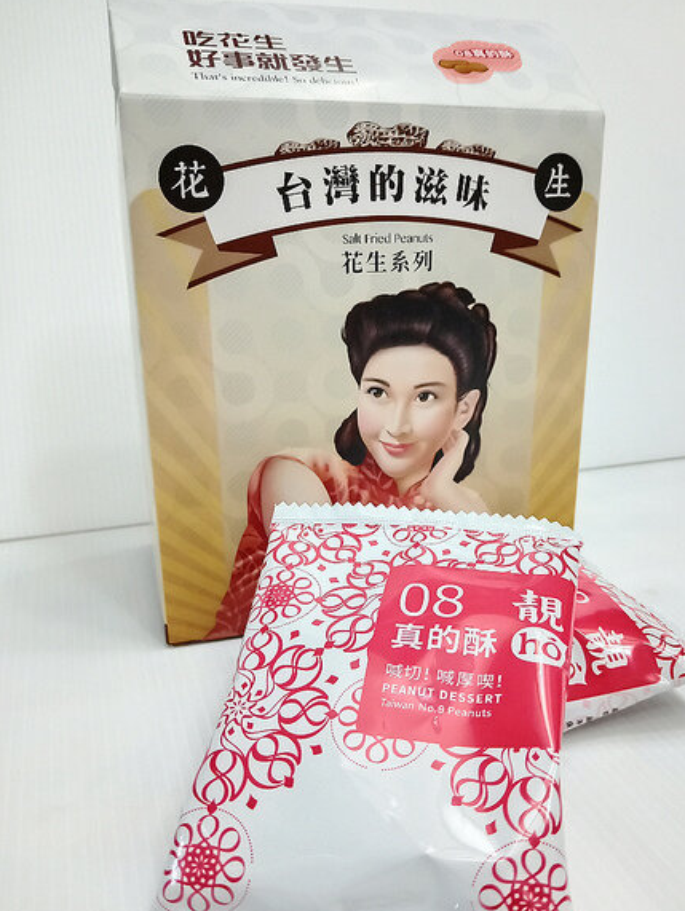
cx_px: 380
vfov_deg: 63.4
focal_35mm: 28
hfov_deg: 49.7
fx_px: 738
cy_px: 463
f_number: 2
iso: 863
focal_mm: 3.87
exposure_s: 1/60
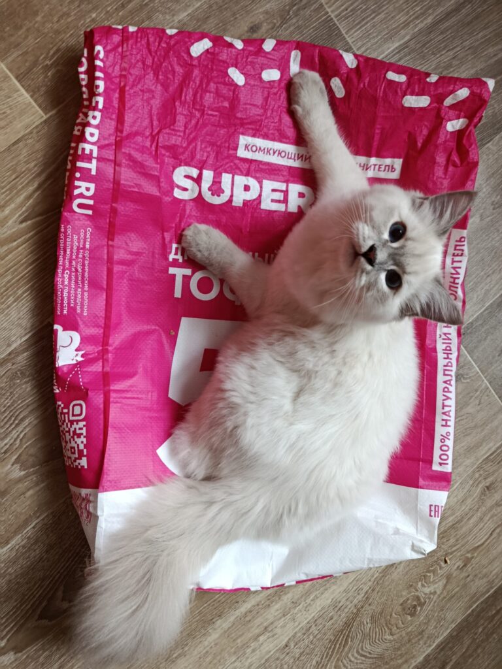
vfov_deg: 71.6
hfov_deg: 56.8
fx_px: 464
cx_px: 251
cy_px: 334
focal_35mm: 24
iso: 974
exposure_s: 1/50
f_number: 1.7
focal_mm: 5.24
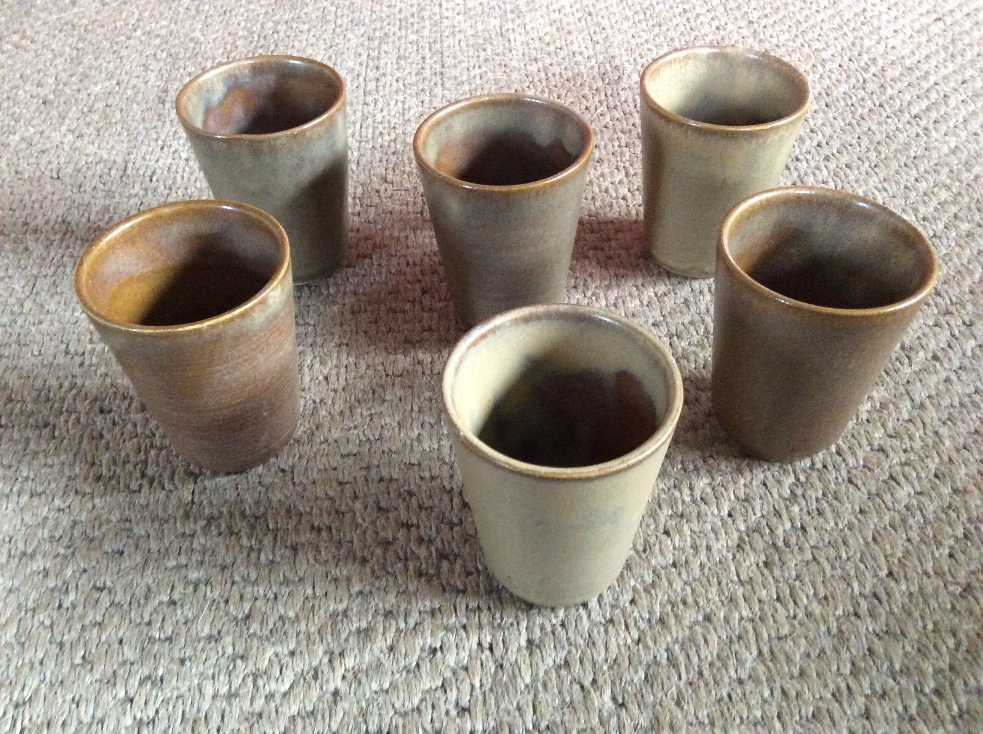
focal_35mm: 32
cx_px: 492
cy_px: 367
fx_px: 907
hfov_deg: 56.9
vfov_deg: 44.1
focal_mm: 3.3
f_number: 2.4
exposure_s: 1/17
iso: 400
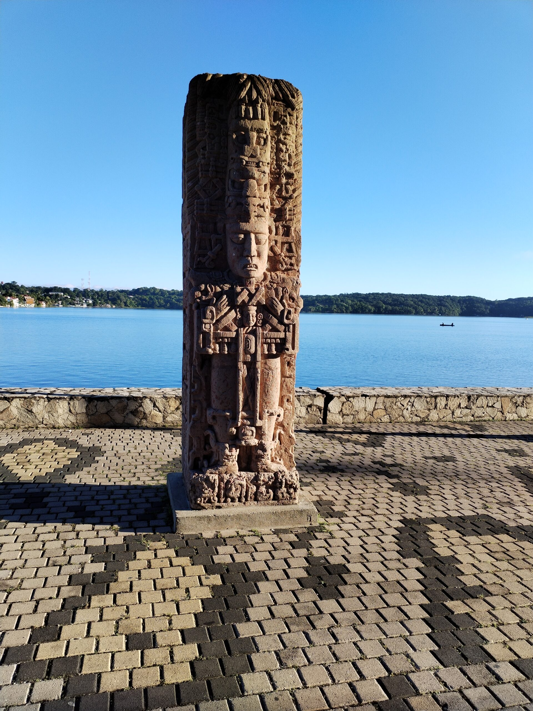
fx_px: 595
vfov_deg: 61.7
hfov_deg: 48.2
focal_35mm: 29
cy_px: 356
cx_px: 266
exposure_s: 1/940
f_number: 1.8
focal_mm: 4.75
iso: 100
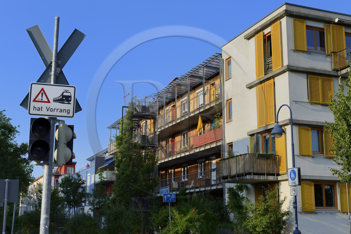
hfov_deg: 39.6
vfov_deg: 27.0
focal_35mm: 50
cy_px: 117
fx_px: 487
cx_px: 176
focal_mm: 50
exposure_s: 1/250
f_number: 9
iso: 200
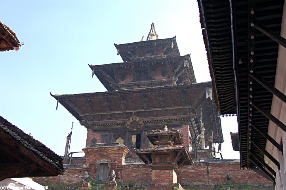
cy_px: 95
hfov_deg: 46.4
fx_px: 333
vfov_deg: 31.8
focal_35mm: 42
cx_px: 143
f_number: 10
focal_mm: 28
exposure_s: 1/160
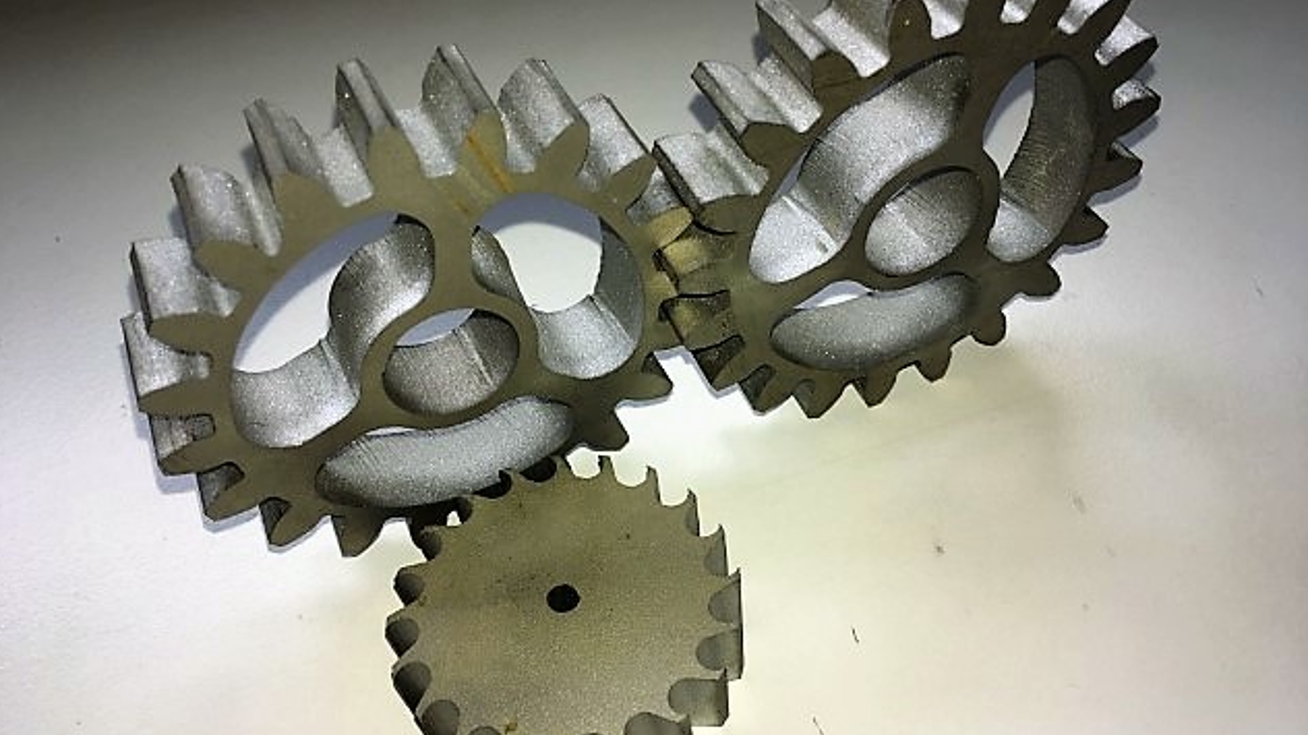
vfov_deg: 36.6
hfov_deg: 61.0
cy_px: 391
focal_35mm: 32
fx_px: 1109
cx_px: 650
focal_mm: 4.15
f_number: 2.2
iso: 25
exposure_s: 1/145
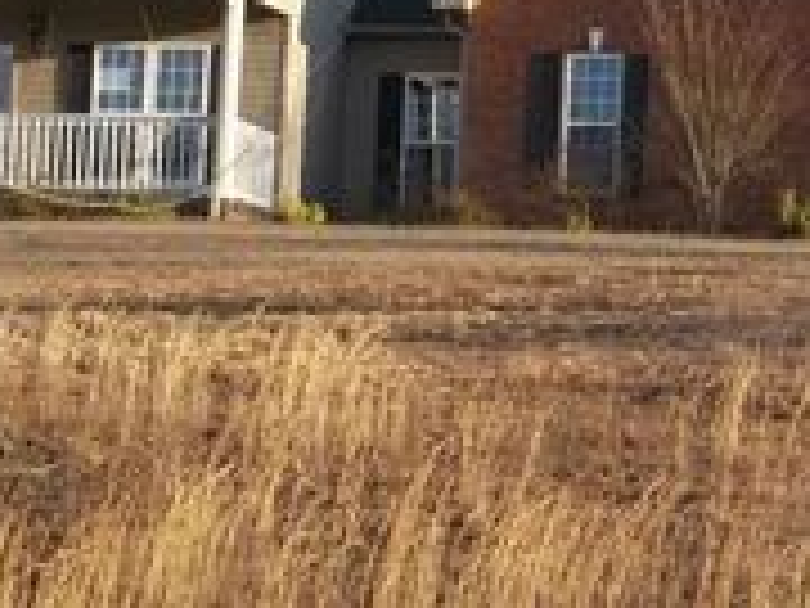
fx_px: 6084
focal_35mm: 260
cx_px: 158
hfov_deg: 7.6
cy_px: 50
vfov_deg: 5.7
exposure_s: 1/125
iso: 80
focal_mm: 24.5
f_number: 5.9
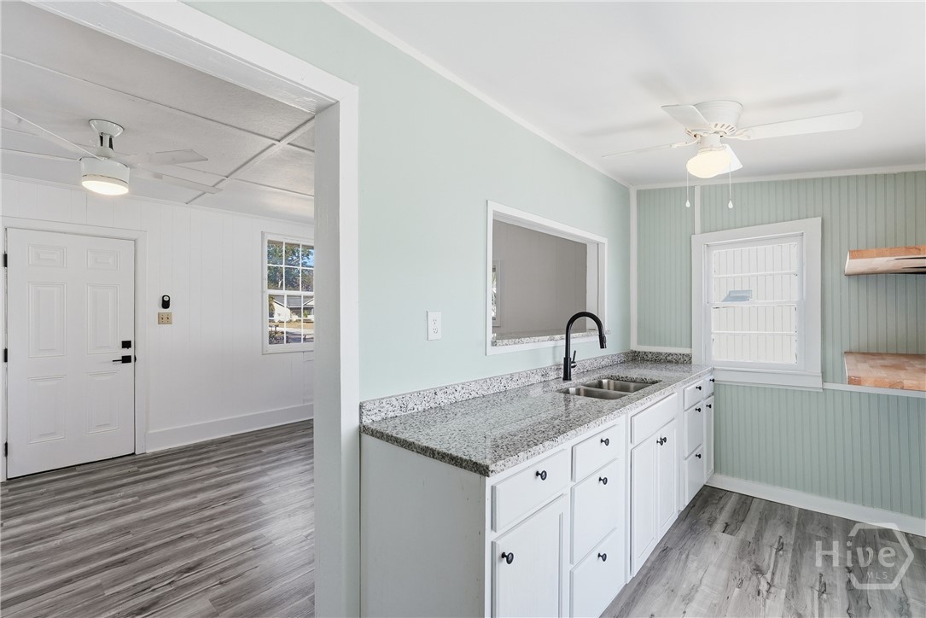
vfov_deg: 73.8
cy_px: 309
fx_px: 412
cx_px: 463
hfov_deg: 96.7
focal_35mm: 16
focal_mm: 16
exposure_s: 1/250
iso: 320
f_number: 9
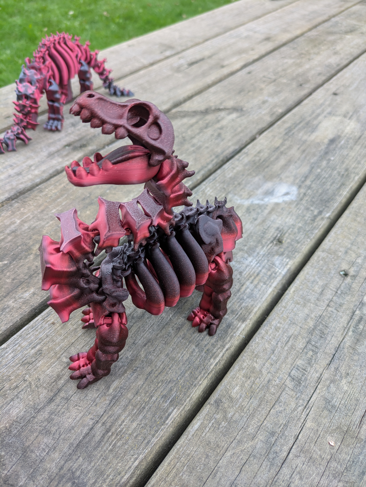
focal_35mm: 25
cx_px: 183
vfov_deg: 69.4
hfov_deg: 54.9
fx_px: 352
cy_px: 244
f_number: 1.89
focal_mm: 5.43
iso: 56
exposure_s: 1/120
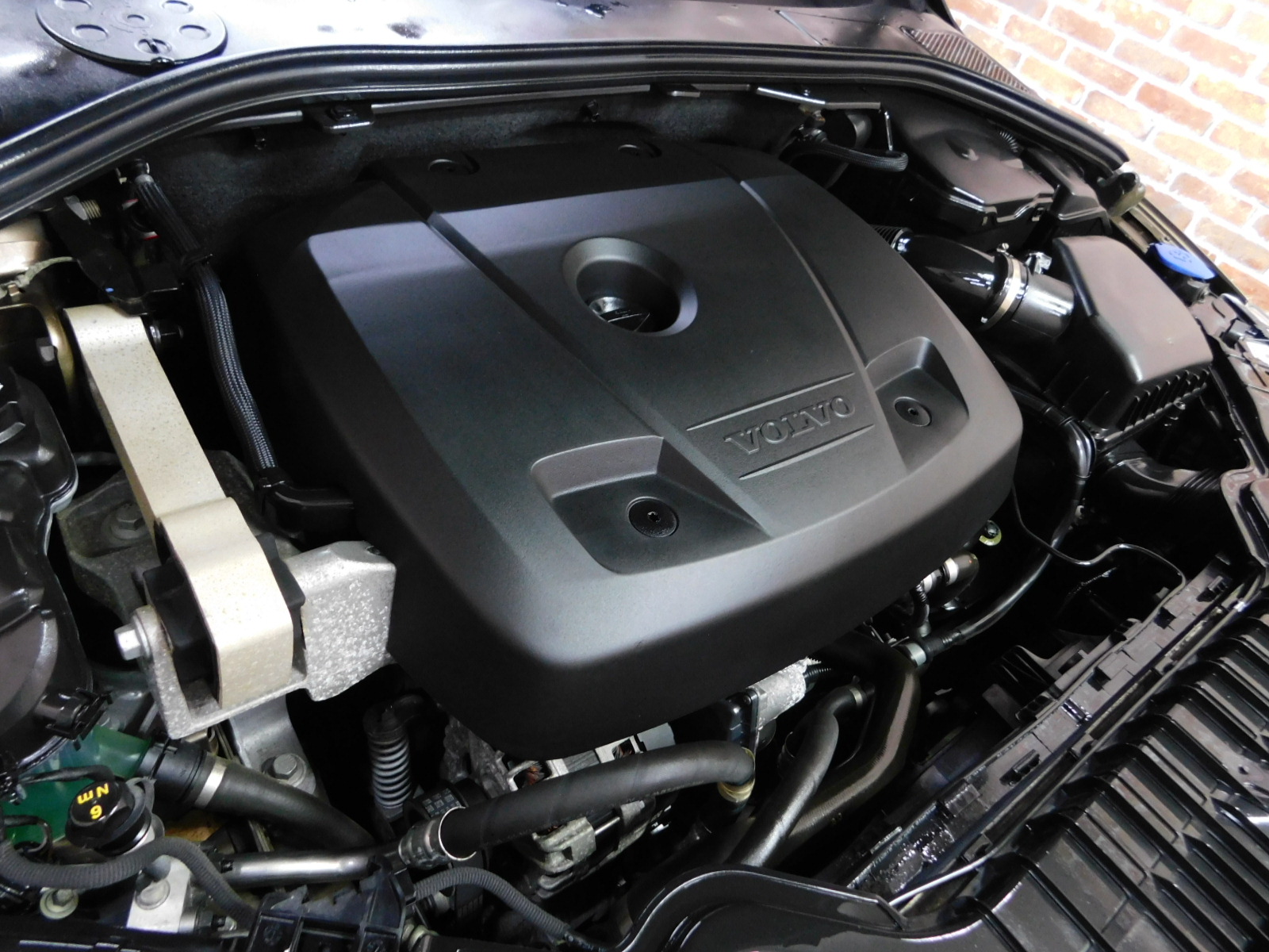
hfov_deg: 73.9
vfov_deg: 58.9
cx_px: 634
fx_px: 843
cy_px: 476
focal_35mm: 23
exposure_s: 1/10
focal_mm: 4
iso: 400
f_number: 3
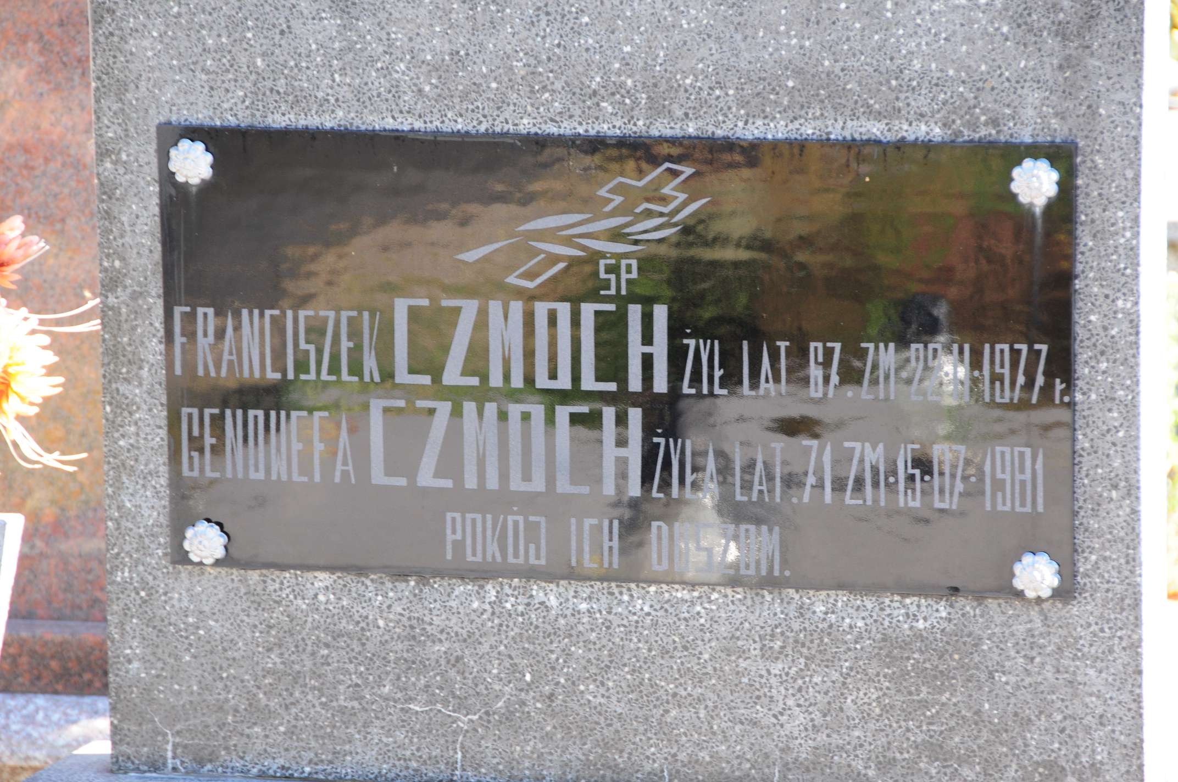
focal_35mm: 168
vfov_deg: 8.2
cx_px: 589
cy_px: 391
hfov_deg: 12.2
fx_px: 5491
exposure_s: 1/60
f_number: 7.1
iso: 320
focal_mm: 112
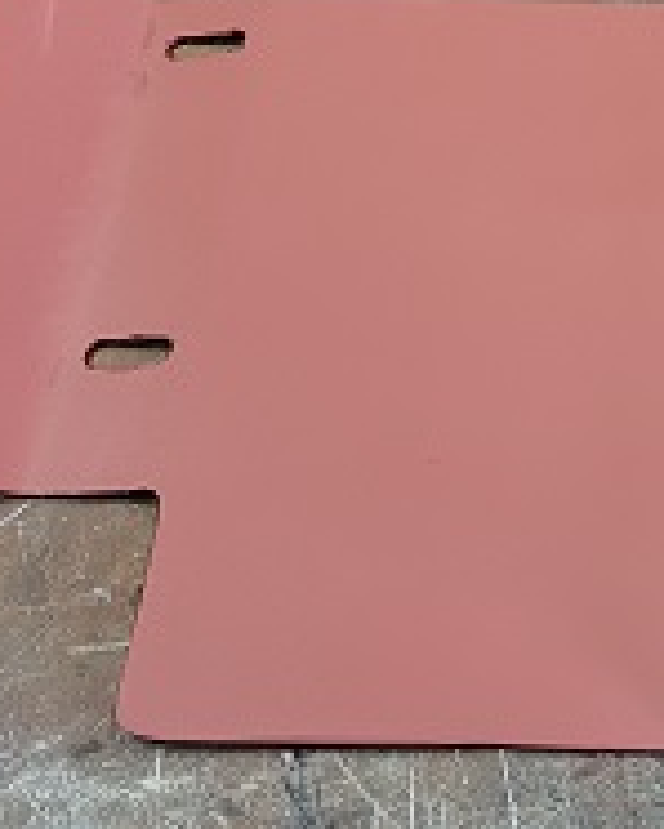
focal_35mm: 69
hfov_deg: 20.7
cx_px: 793
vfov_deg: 27.2
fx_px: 1694
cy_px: 241
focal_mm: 5.4
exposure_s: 1/120
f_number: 1.8
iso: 250
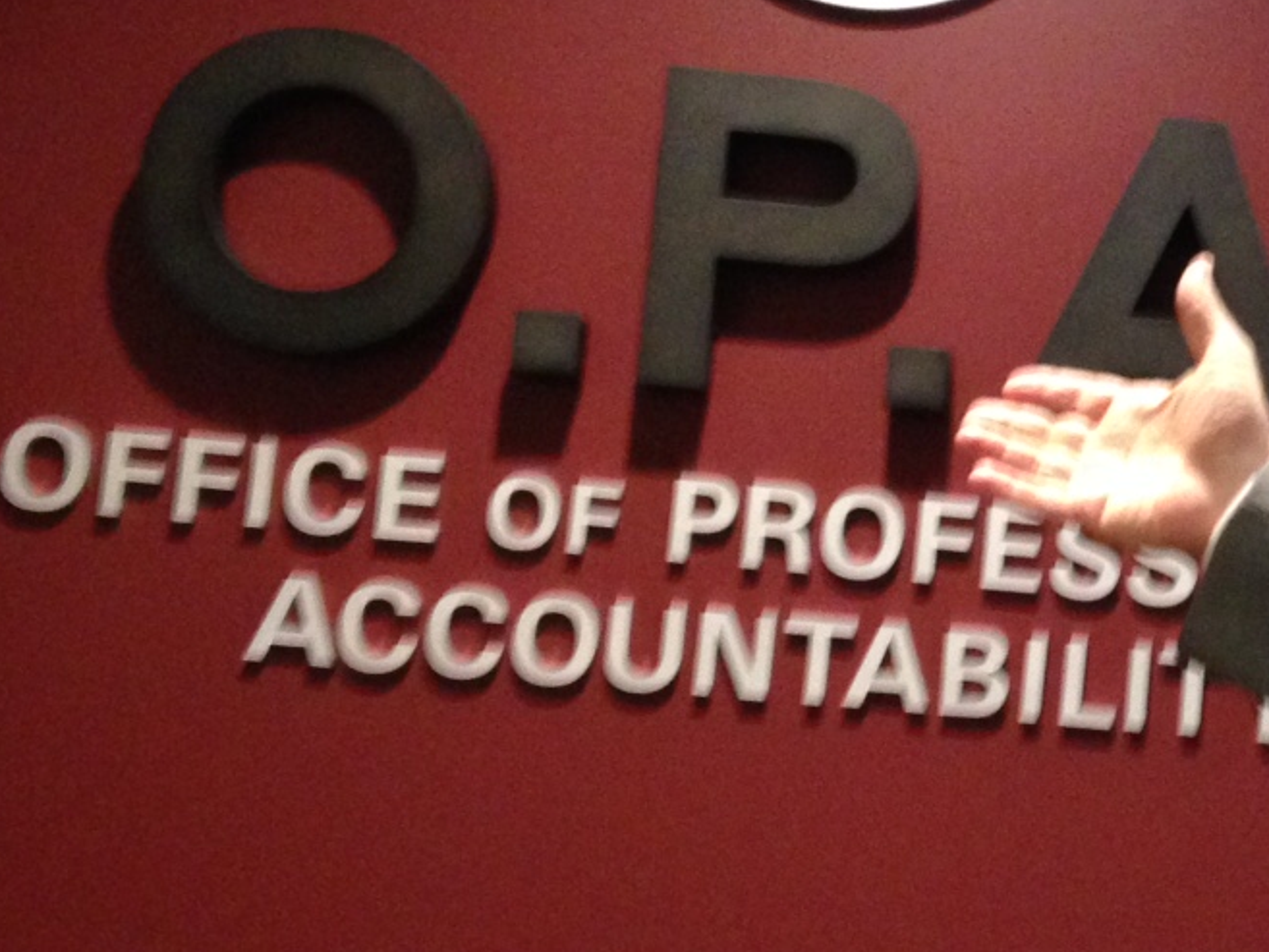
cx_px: 1304
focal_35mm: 82
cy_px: 454
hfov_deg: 22.8
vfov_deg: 18.0
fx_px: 3007
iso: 400
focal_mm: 4.12
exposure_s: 1/17
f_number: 2.4
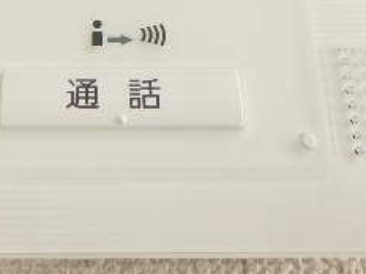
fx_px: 613
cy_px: -44
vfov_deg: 23.3
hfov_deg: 32.8
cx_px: 109
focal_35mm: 58
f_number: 3.5
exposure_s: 1/30
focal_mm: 3.7
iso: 200
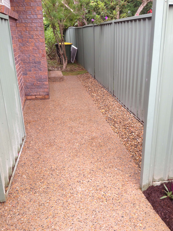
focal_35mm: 35
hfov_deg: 40.7
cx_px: 86
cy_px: 116
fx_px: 233
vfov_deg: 52.6
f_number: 2.4
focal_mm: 4.28
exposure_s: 1/204
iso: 50
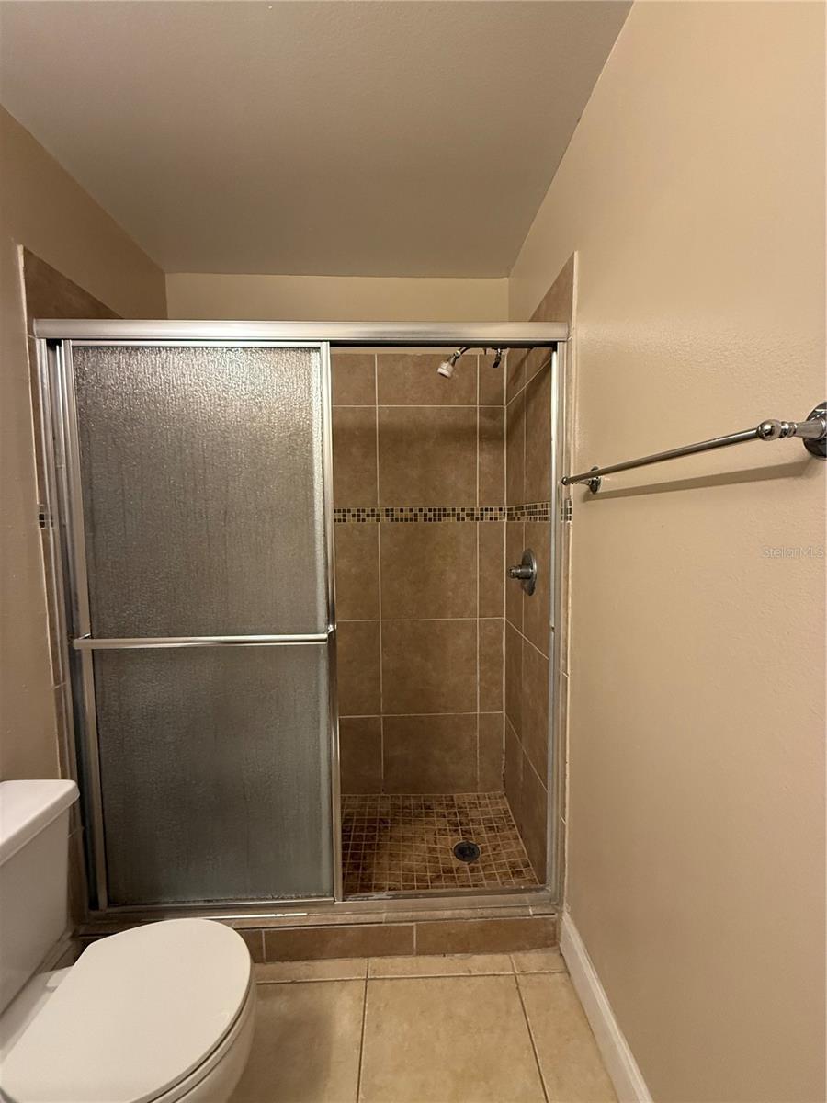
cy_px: 552
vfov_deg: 102.1
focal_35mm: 14
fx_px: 446
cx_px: 414
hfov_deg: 85.7
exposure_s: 1/120
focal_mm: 2.22
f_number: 2.2
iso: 400
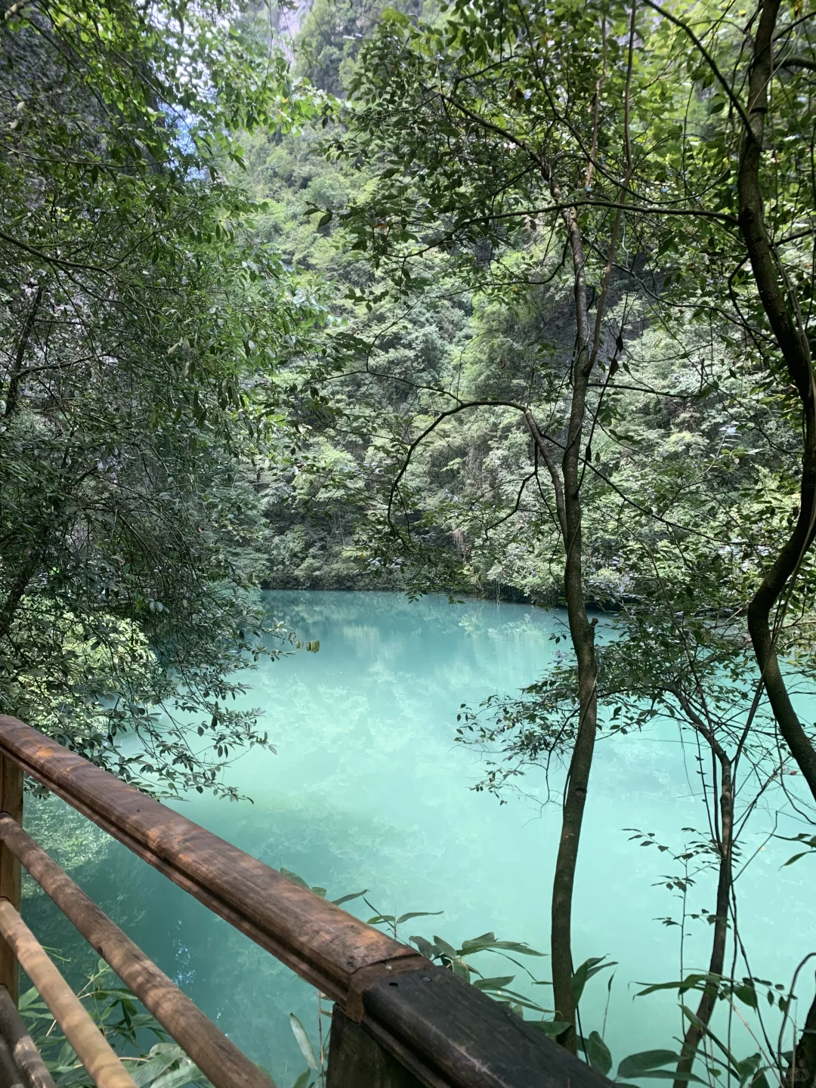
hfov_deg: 53.1
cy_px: 544
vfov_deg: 67.3
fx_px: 817
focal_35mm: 26
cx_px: 408
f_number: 1.8
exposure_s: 1/121
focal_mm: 4.25
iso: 50
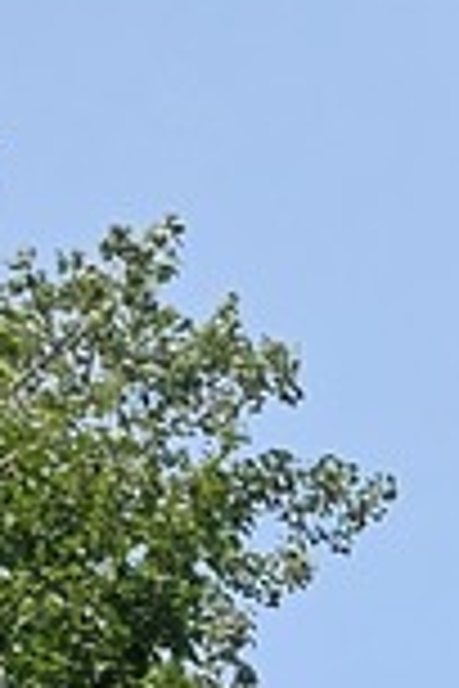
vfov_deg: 8.0
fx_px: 4303
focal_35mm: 225
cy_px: 1974
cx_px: 1890
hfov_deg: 5.3
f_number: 1.7
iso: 10
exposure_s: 1/1011
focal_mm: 6.3
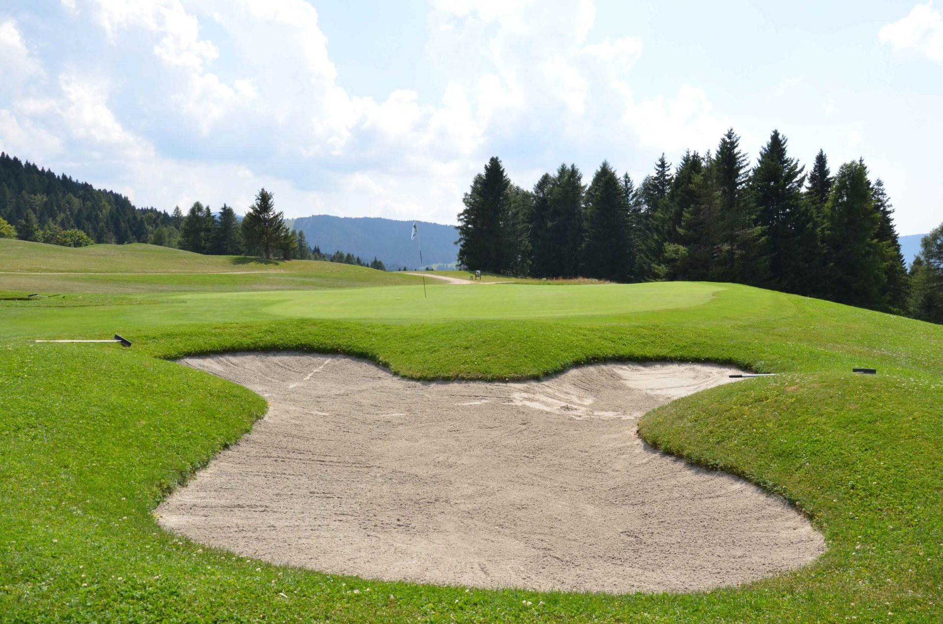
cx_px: 472
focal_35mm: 32
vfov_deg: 41.5
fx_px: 823
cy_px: 312
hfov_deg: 59.6
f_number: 13
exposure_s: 1/640
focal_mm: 21
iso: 500
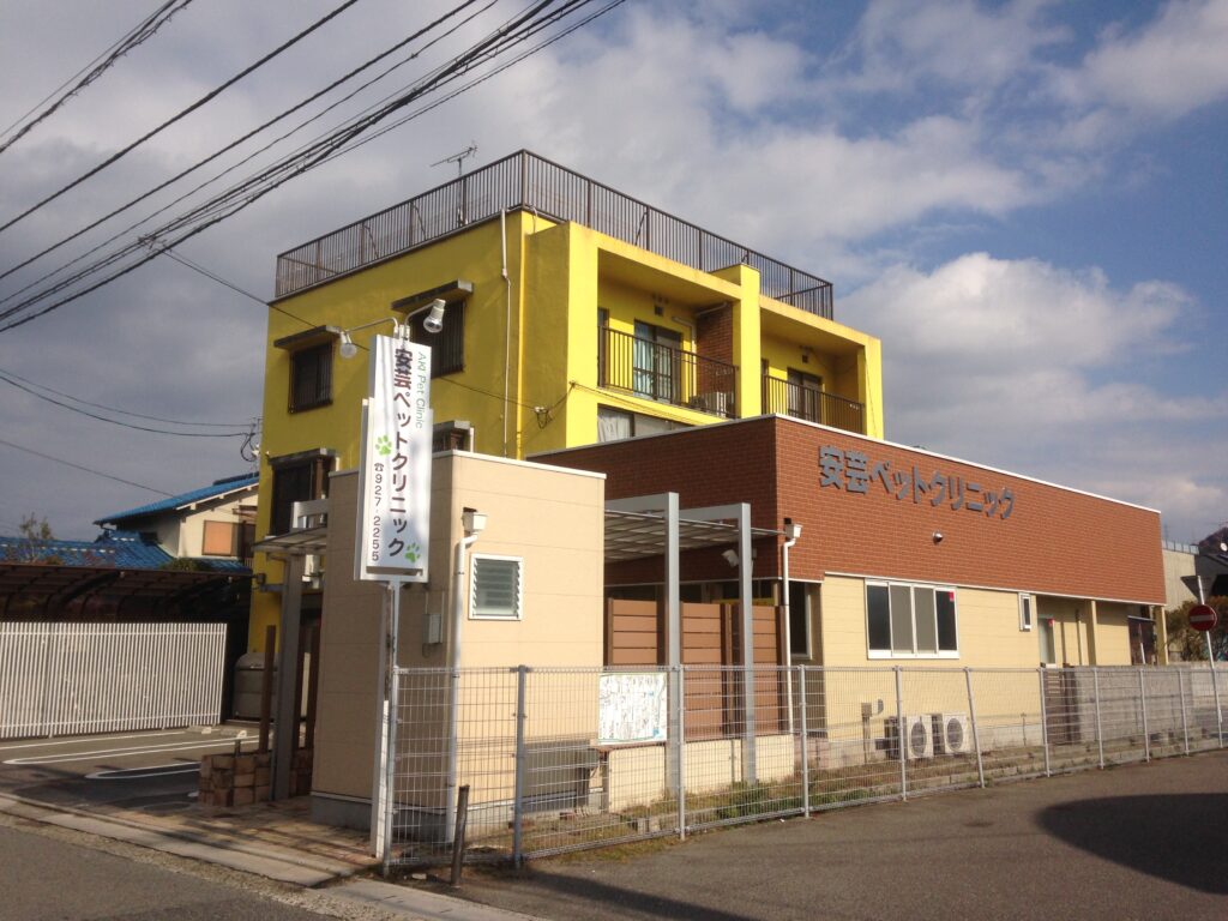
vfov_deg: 42.9
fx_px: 1171
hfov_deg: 55.4
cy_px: 460
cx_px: 614
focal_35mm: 33
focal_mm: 4.12
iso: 50
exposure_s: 1/3195
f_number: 2.4
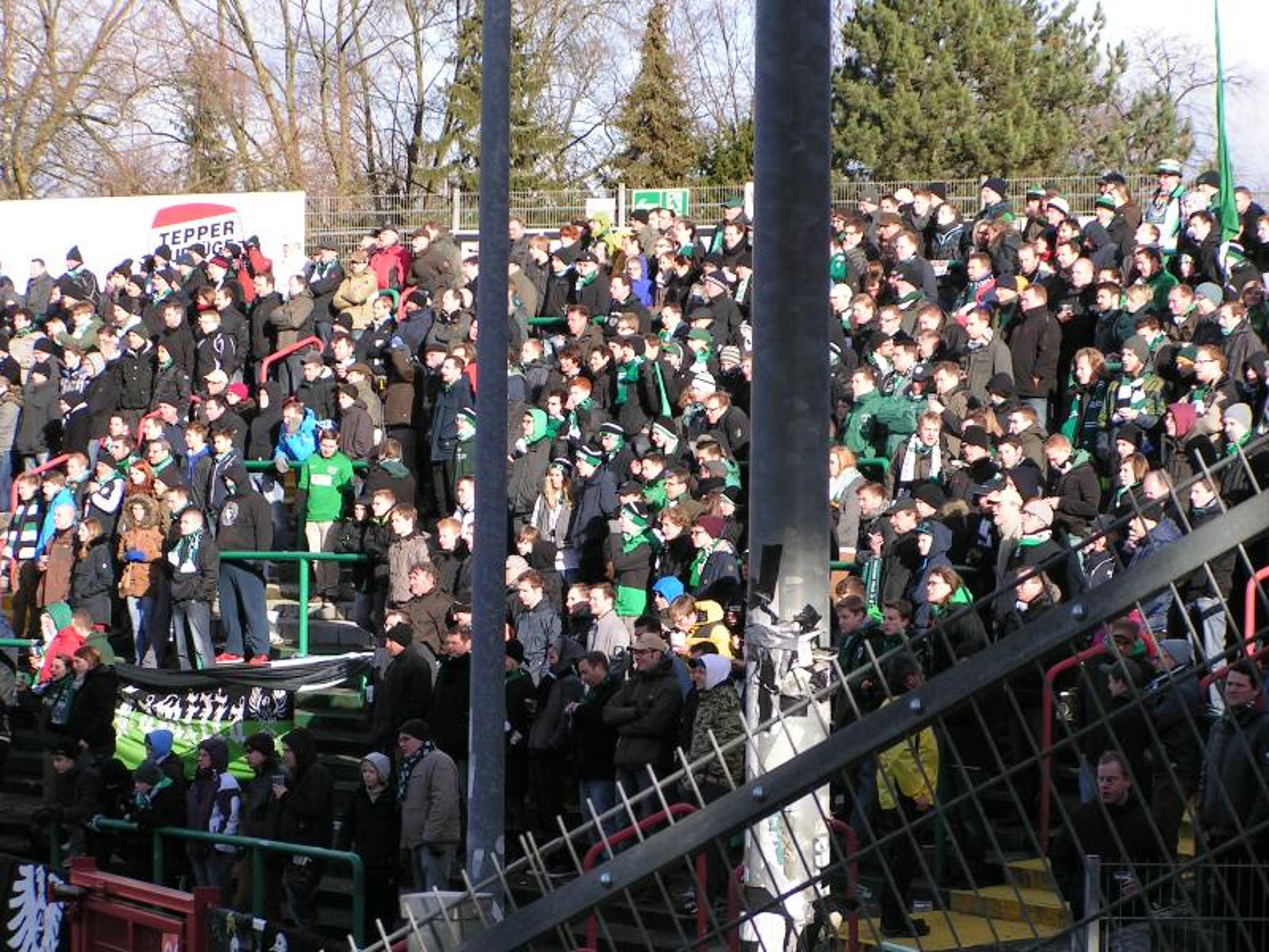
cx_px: 634
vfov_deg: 11.3
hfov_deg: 15.1
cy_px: 476
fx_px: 4802
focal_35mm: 131
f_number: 5
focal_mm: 20
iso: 50
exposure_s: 1/200
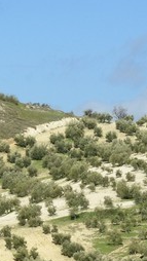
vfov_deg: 3.9
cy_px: 278
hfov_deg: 2.1
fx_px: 3878
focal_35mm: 560
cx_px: -495
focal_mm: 85
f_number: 14
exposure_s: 1/320
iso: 400
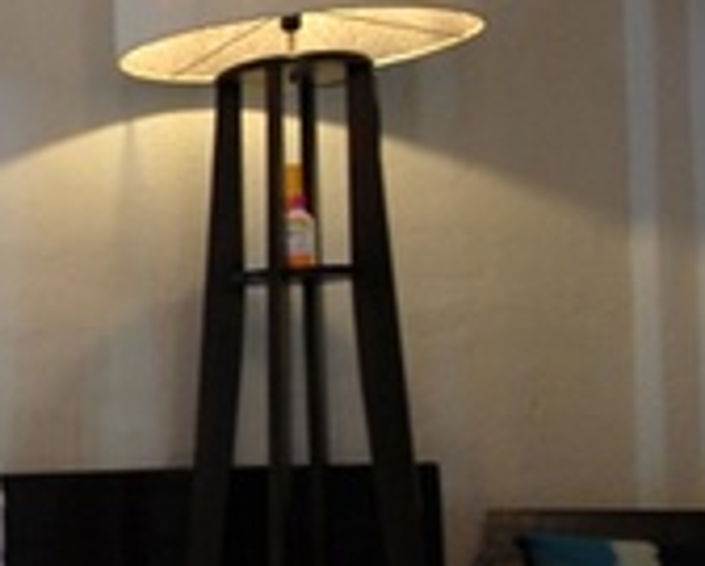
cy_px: 363
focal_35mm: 67
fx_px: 1400
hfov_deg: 22.4
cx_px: -394
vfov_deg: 22.8
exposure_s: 1/2
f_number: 8
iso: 200
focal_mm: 10
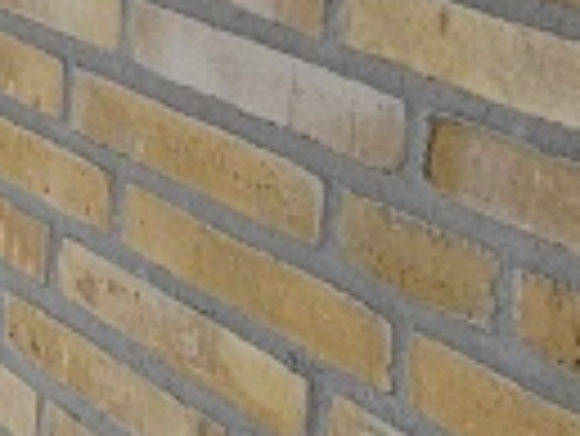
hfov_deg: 10.9
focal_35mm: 101
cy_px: -351
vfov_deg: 13.2
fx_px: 1694
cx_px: -1236
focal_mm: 2.2
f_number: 2.2
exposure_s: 1/1989
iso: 50
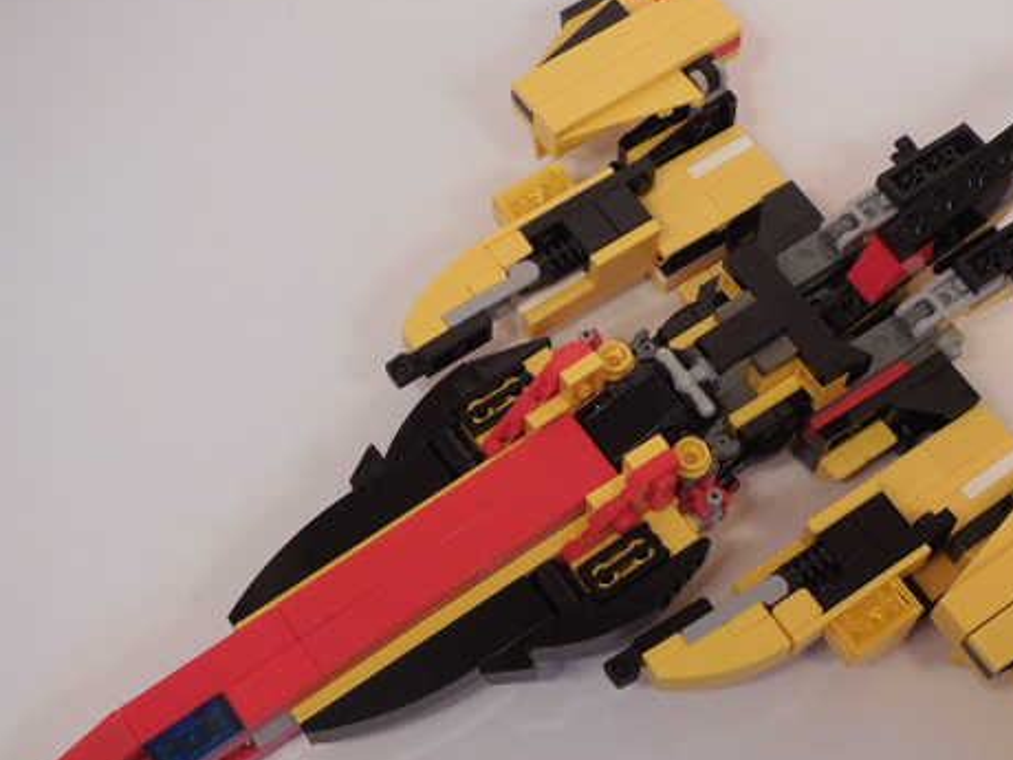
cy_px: 425
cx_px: 617
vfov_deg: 22.9
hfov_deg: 30.2
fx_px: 1873
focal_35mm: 64
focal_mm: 8.2
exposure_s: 1/60
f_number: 3.8
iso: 200
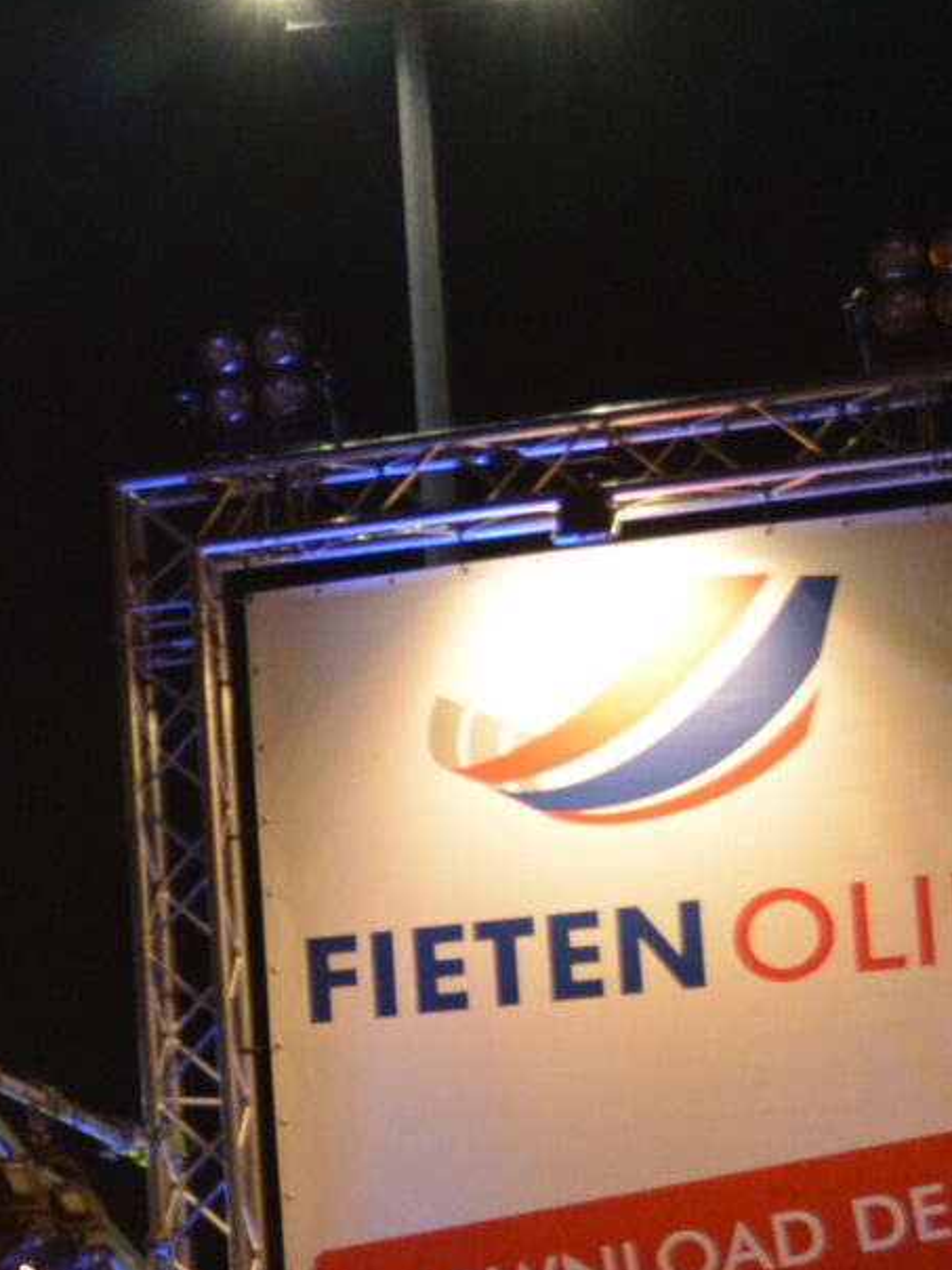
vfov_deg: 12.4
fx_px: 5830
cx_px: -1162
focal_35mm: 159
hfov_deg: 8.7
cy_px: 966
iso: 800
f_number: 4
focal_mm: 26
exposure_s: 1/60
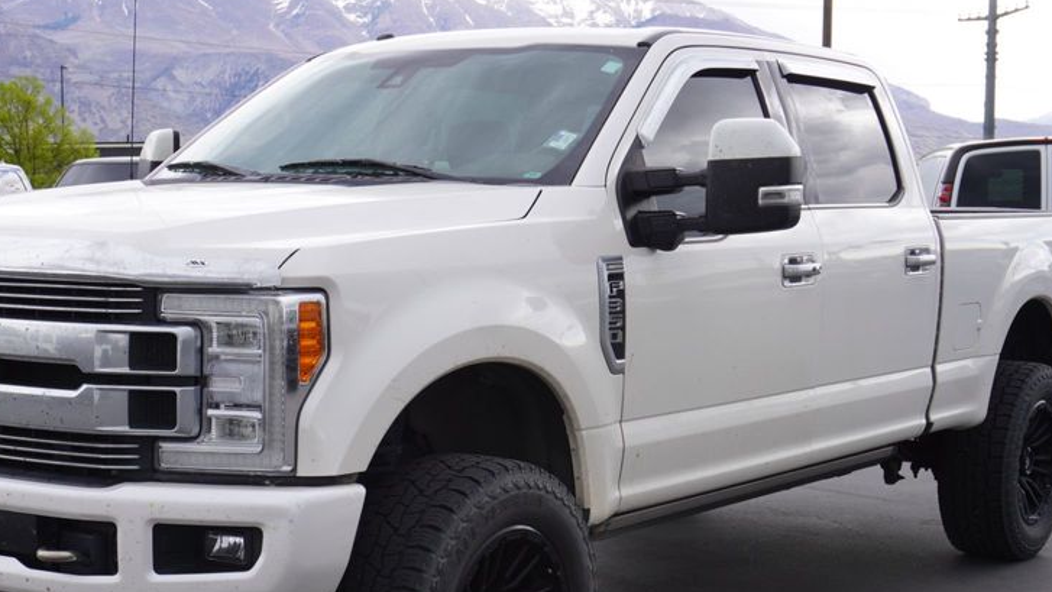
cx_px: 425
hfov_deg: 33.7
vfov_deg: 19.3
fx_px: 1730
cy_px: 456
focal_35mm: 62
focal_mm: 28
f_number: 7.1
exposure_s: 1/100
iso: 100
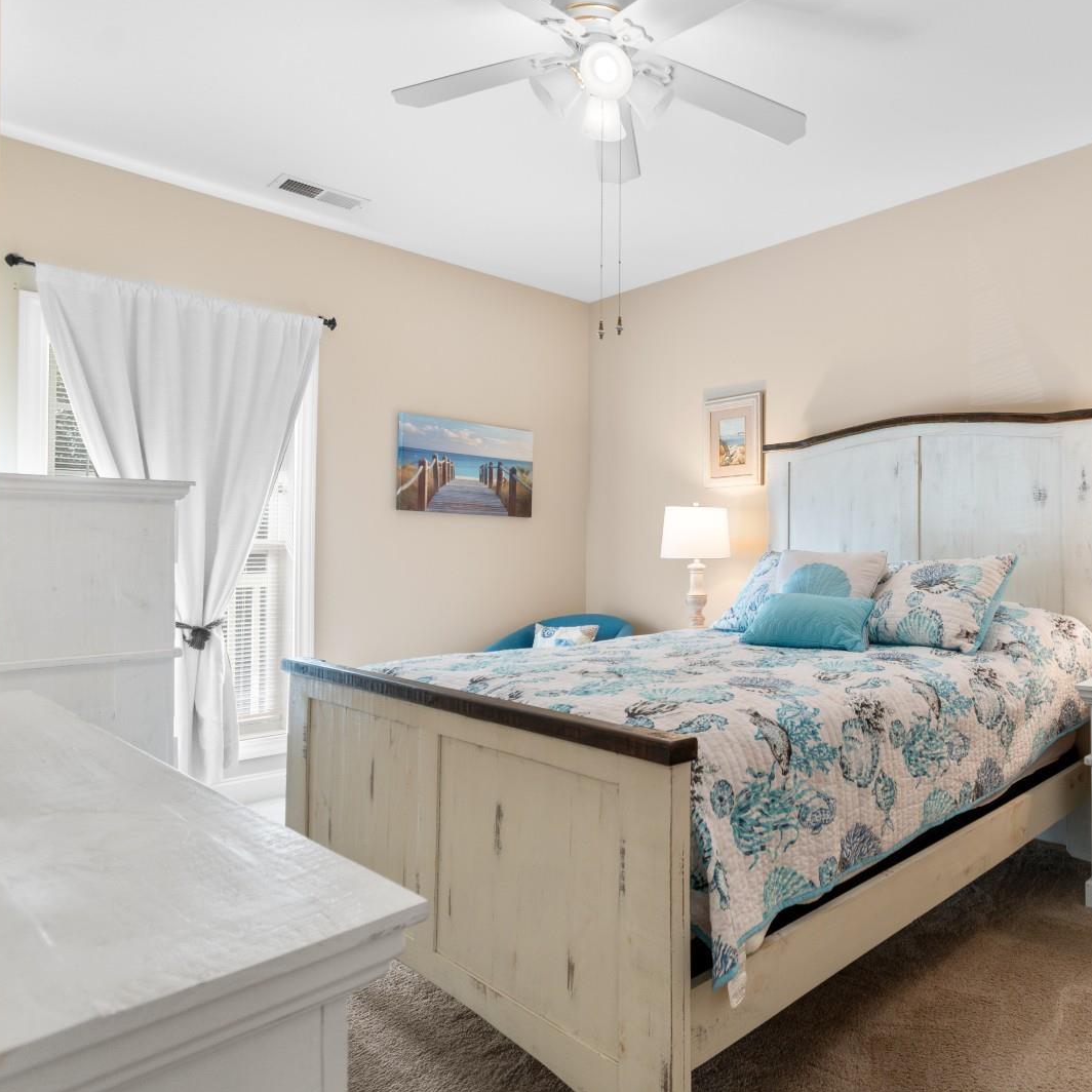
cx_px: 822
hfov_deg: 65.3
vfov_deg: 69.6
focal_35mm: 22
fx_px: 785
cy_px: 540
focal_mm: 11.5
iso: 100
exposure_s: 1/10
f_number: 4.8
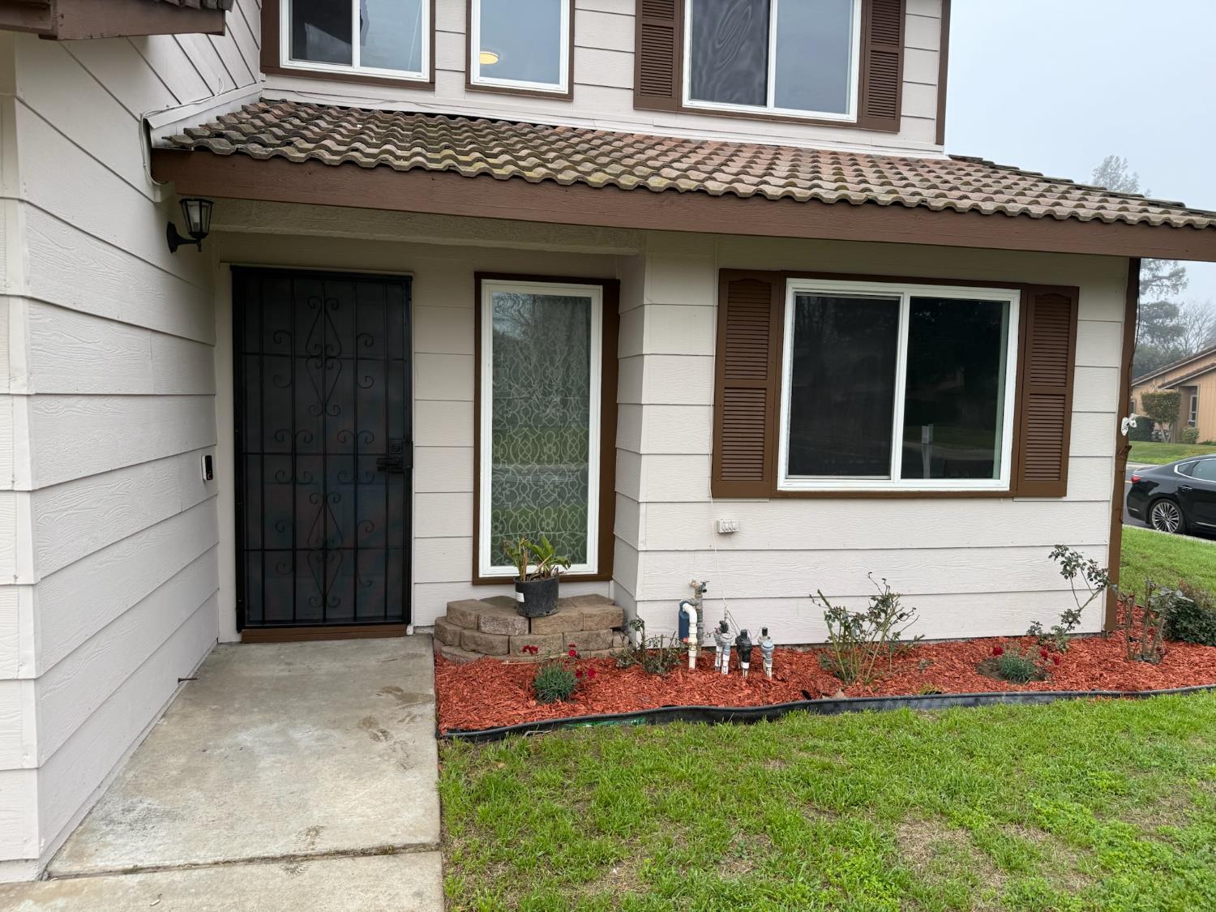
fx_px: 843
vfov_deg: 56.8
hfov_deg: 71.6
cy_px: 456
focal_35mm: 24
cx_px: 608
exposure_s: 1/1314
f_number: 1.78
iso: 100
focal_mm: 6.76
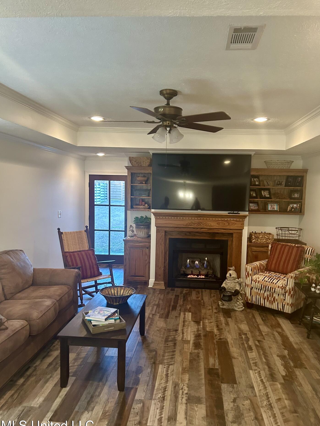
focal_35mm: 28
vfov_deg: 63.4
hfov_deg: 49.7
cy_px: 217
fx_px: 345
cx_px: 172
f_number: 1.5
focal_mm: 5.7
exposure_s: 1/60
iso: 320
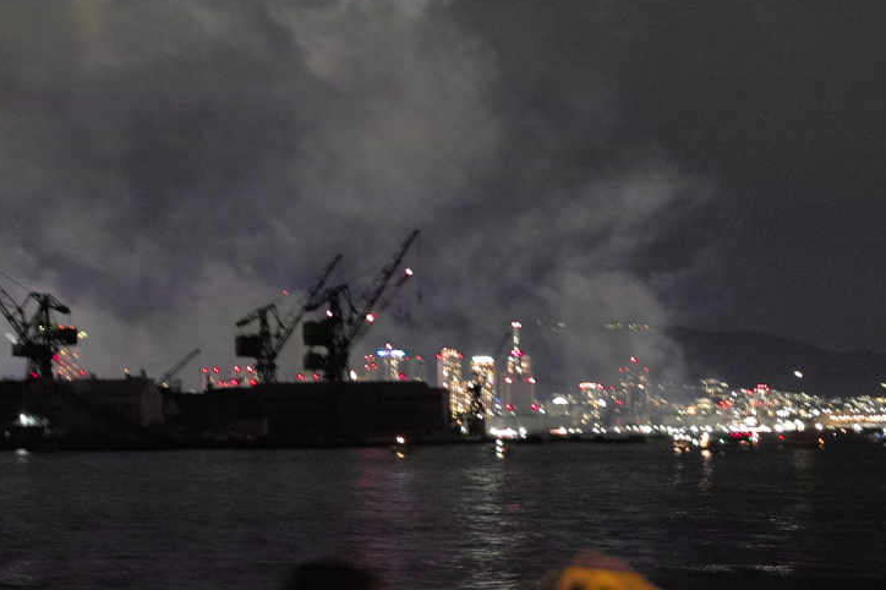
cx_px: 326
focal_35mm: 58
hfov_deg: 34.3
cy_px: 244
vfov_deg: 23.3
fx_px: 1427
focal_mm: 24.2
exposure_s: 1/1.25
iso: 800
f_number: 2.8
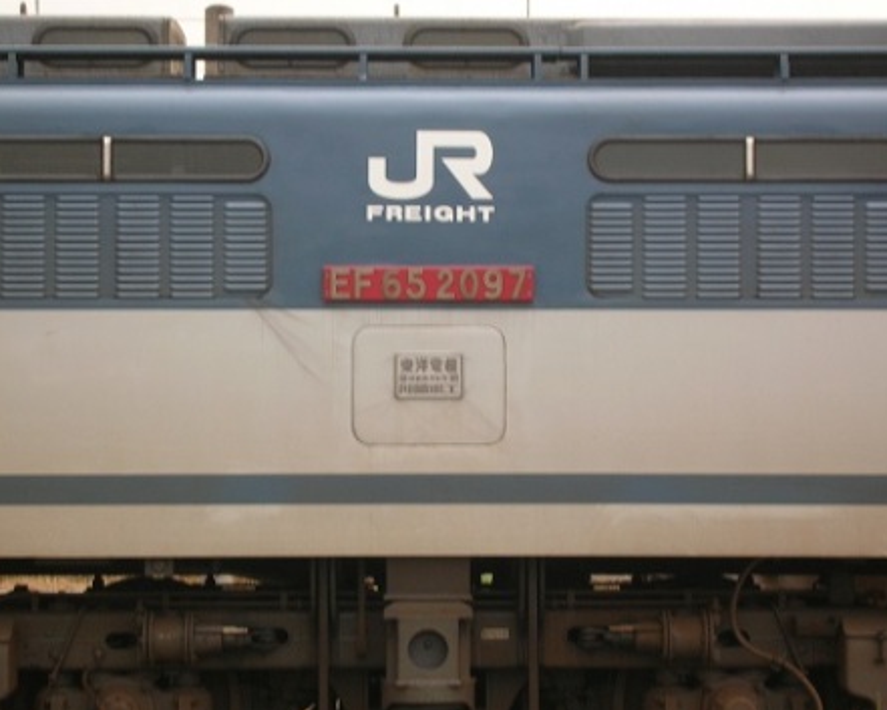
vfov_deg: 13.3
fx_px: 3046
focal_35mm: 116
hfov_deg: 16.6
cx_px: 436
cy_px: 342
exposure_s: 1/10.3
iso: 50
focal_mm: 17.4
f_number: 4.9
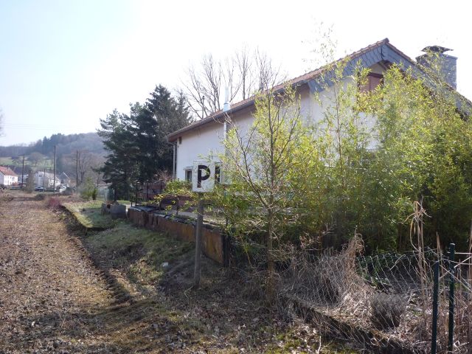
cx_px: 236
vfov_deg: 44.2
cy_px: 177
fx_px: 436
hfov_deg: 56.8
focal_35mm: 32
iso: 100
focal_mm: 5.2
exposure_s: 1/320
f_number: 4
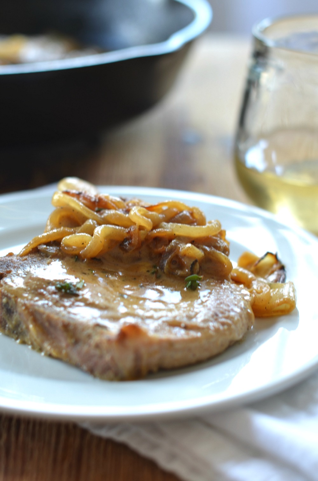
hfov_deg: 18.1
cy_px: 240
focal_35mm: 75
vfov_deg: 27.0
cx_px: 159
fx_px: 998
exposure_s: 1/30
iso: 100
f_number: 3.2
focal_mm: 50
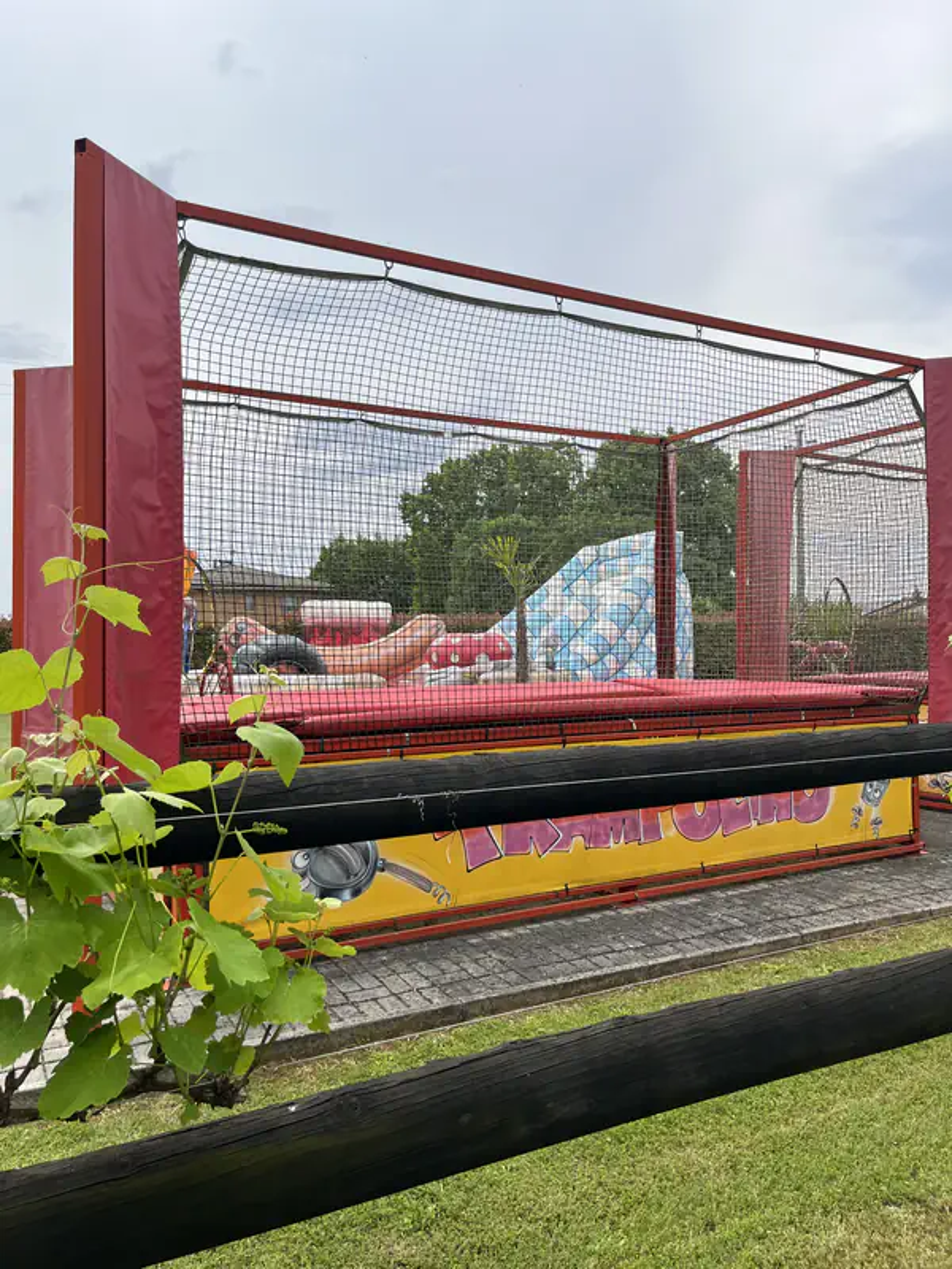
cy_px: 634
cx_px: 476
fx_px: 953
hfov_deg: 53.1
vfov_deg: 67.3
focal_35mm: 26
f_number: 1.6
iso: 50
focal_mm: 5.1
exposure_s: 1/1923
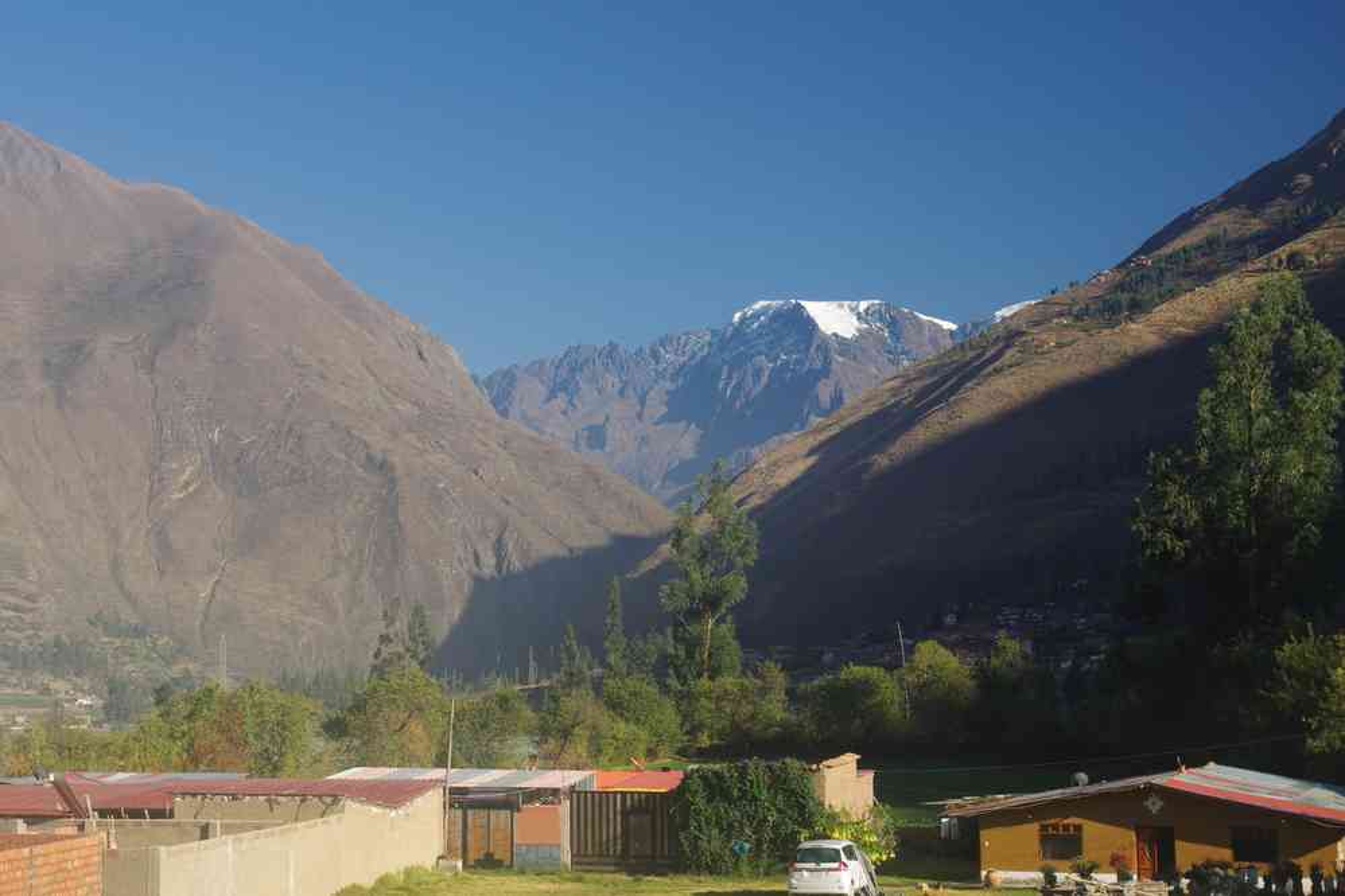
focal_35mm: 64
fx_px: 2410
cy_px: 448
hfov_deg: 31.2
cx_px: 672
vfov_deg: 21.1
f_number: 10
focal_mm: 43
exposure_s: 1/80
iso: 200
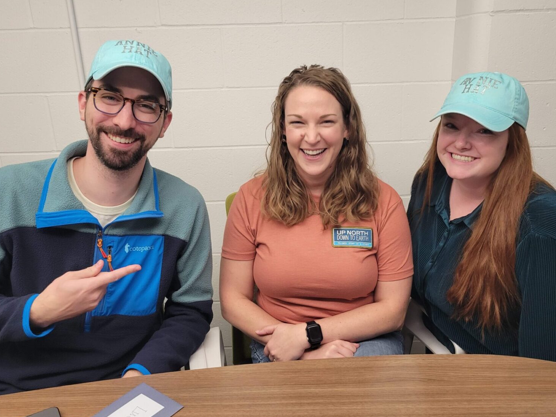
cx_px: 308
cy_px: 190
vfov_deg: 45.4
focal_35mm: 31
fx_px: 498
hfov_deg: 58.2
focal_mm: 5.4
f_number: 1.8
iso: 320
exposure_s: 1/120
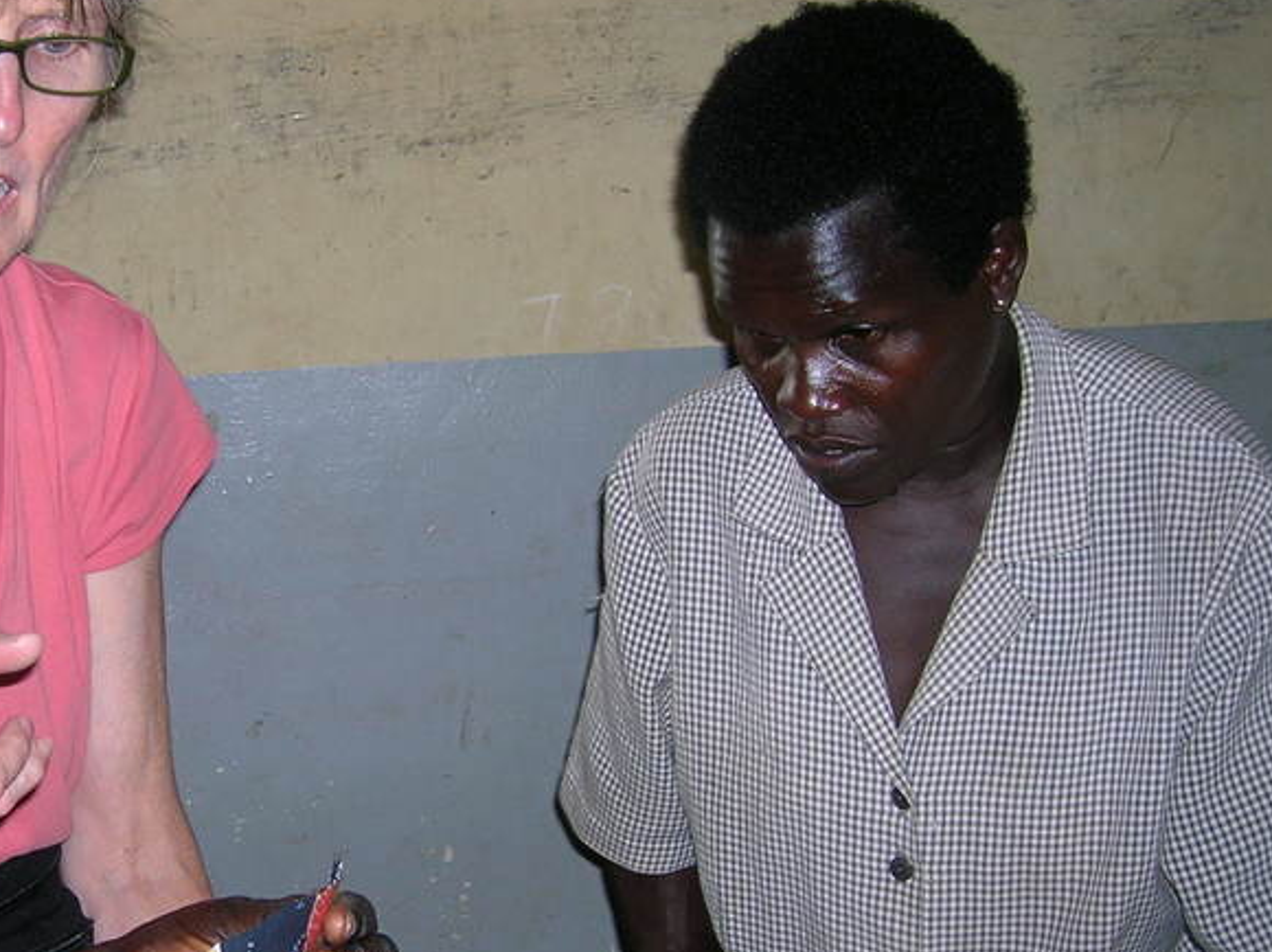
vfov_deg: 24.3
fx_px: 2203
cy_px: 614
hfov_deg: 31.2
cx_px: 211
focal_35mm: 60
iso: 50
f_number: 2.9
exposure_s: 1/60.1
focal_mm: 5.7
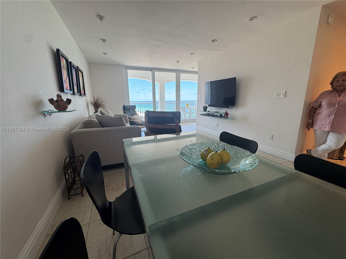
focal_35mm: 14
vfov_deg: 85.7
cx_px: 173
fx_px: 140
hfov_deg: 102.1
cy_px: 130
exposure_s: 1/120
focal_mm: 2.22
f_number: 2.2
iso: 100
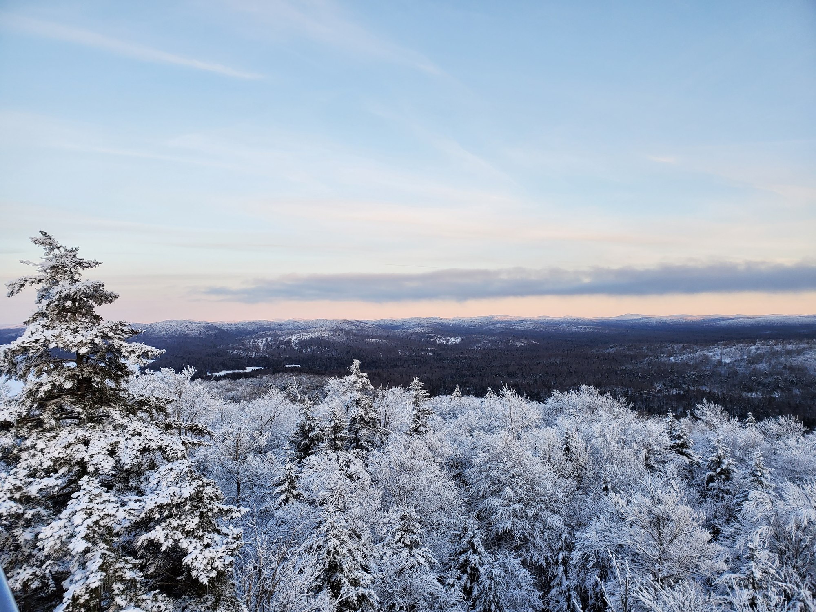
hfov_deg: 67.3
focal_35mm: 26
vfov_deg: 53.1
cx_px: 408
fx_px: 613
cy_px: 306
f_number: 2.4
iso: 50
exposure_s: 1/120
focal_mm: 4.3
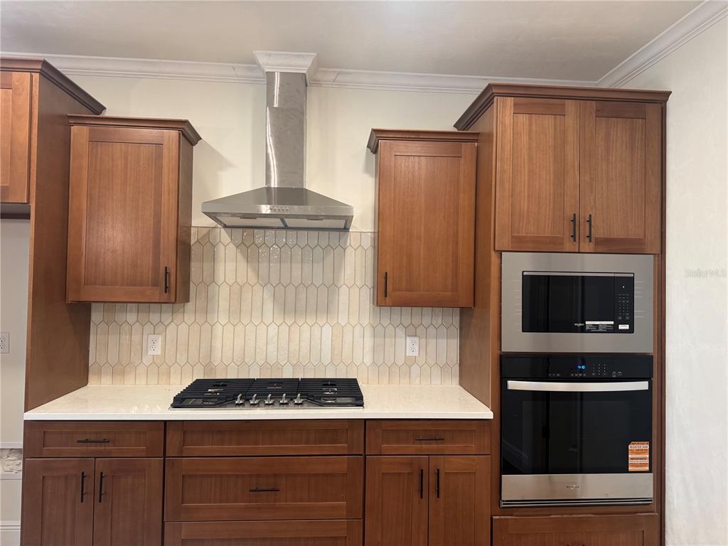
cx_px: 364
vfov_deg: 56.8
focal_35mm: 24
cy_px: 273
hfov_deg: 71.6
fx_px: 505
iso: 160
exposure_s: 1/60
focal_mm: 6.76
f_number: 1.78
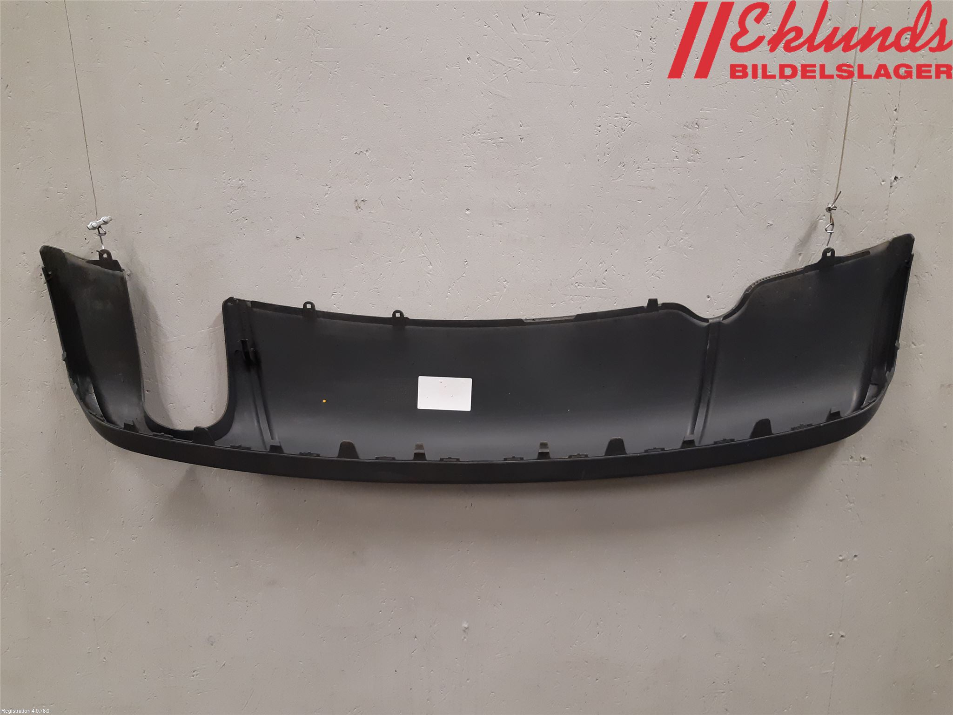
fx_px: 716
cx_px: 476
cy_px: 358
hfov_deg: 67.3
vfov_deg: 53.1
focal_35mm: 26
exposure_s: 1/50
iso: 200
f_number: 1.7
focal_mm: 3.93
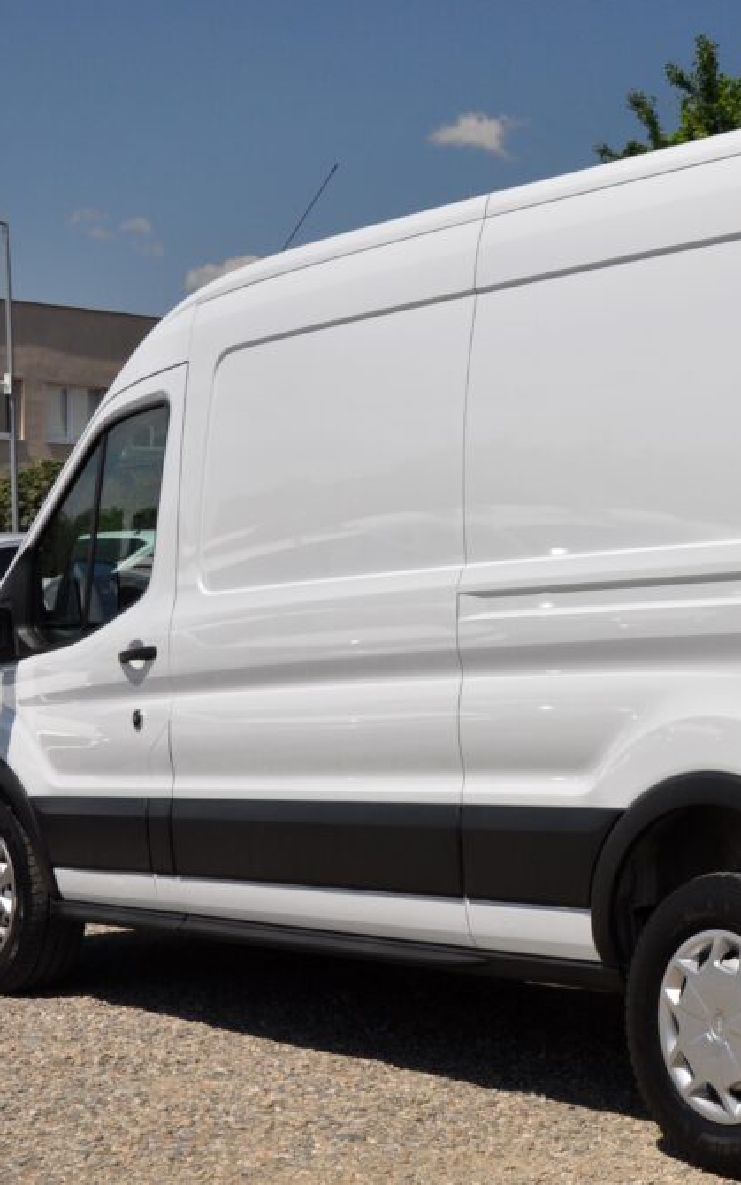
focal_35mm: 70
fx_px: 2261
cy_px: 589
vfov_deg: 29.4
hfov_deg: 18.1
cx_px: 759
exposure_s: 1/500
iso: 500
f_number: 11
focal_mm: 30
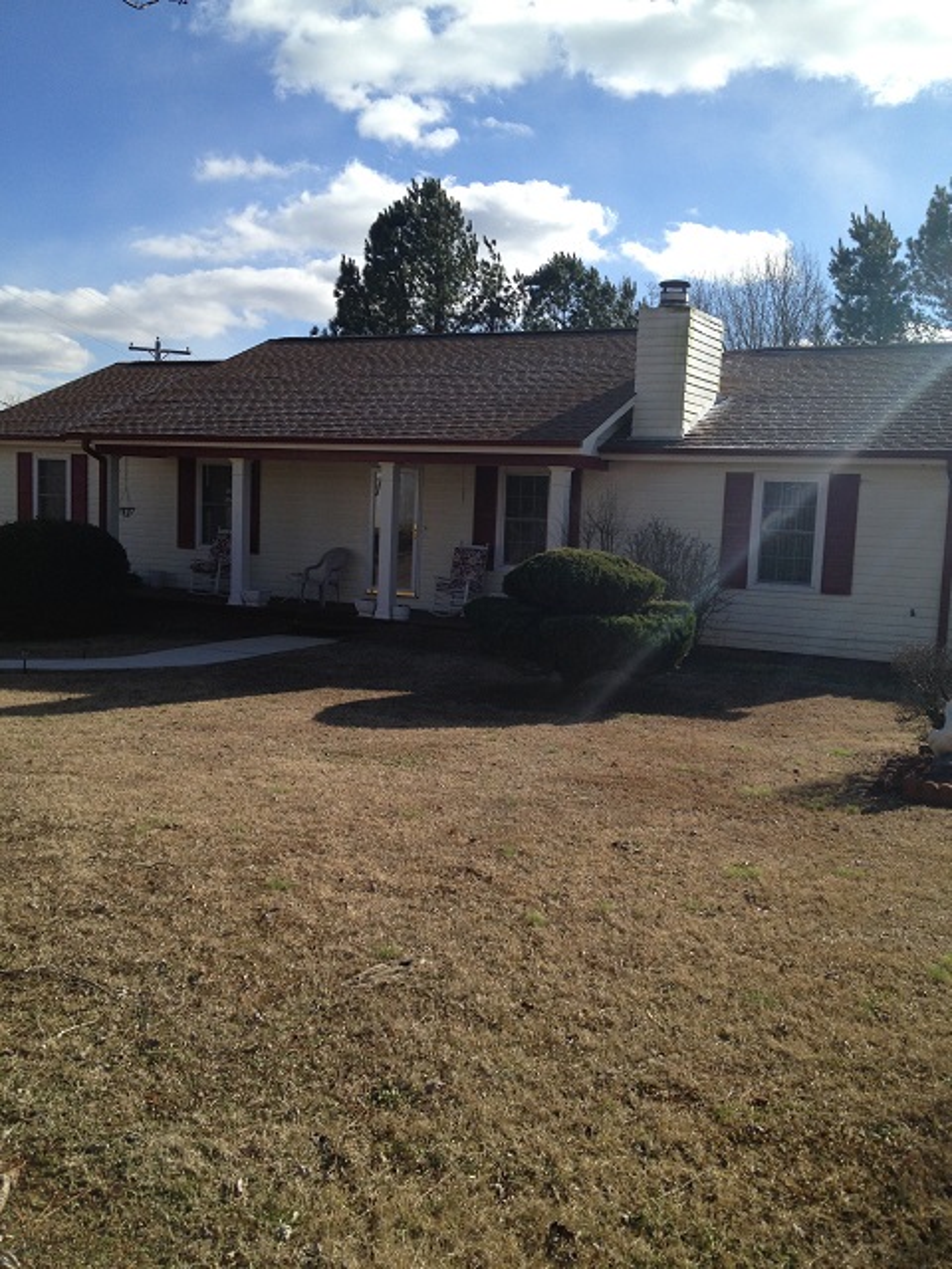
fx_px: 1283
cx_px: 476
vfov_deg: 52.6
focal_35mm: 35
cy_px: 634
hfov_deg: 40.7
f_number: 2.4
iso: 50
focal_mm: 4.28
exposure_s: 1/1842
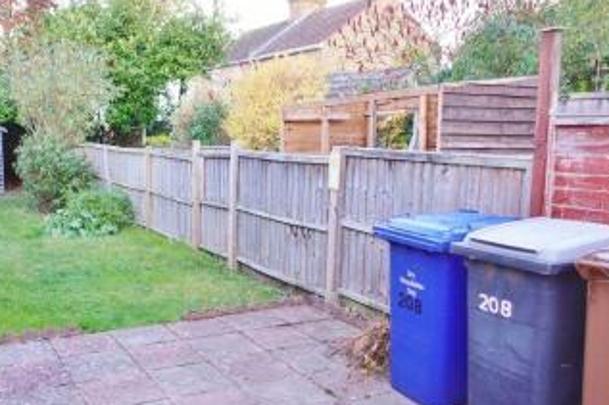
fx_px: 609
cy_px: 256
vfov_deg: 36.6
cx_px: 204
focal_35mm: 36
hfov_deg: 52.2
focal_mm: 8.8
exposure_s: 1/30
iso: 125
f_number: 1.8
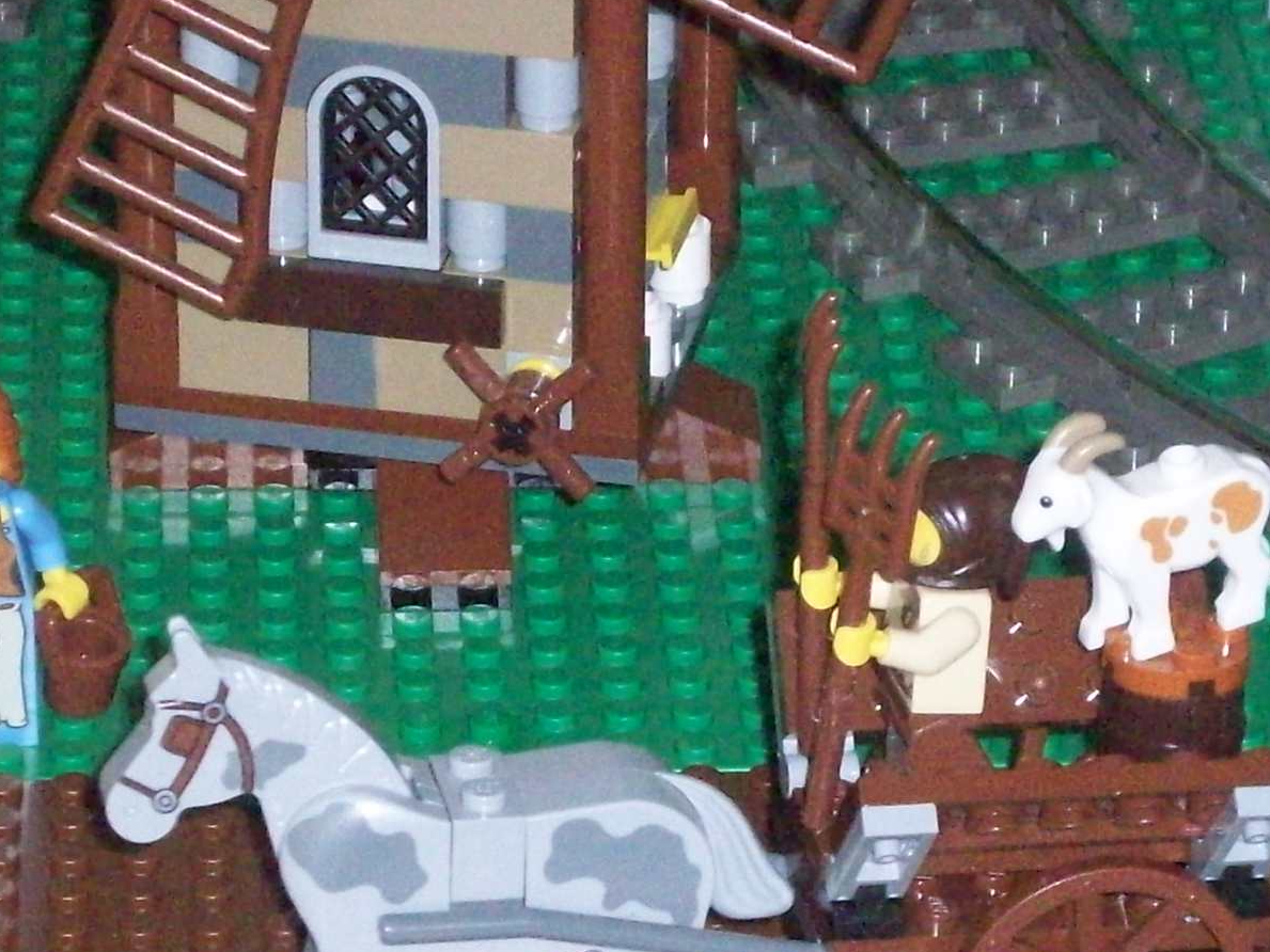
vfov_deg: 6.1
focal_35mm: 242
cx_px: 695
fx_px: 8879
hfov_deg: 8.2
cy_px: 809
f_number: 5.2
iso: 800
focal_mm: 18.6
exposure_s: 1/257
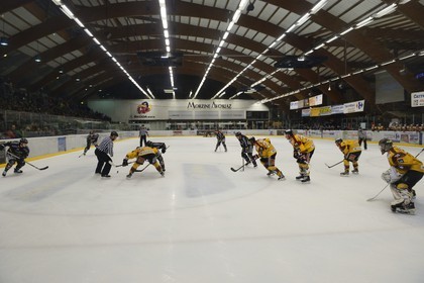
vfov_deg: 53.1
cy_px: 142
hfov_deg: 73.7
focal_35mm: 24
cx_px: 212
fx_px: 283
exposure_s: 1/800
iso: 3200
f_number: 5
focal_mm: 24
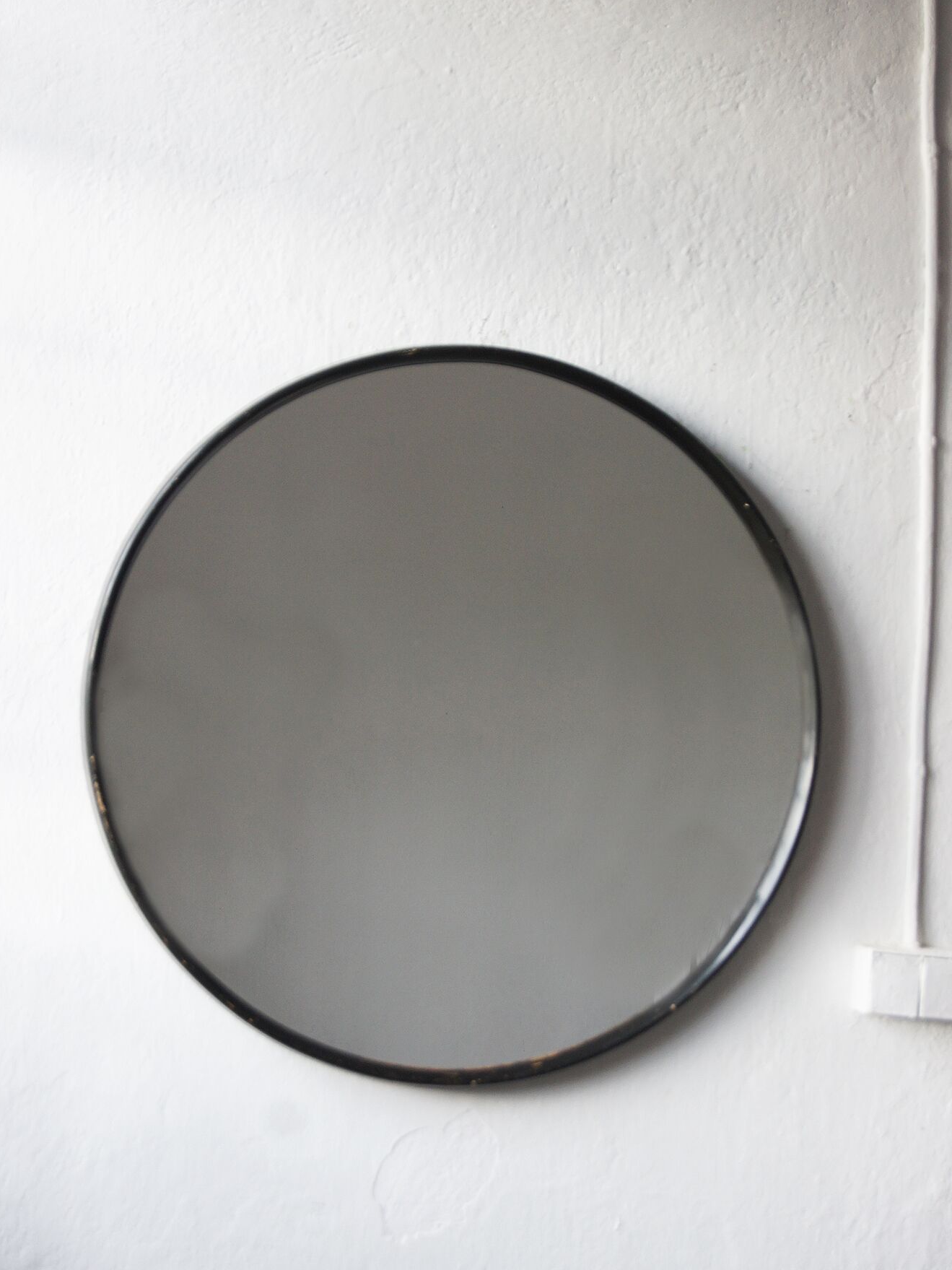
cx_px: 475
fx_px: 3007
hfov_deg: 18.0
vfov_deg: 23.8
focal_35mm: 82
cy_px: 704
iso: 400
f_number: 5.6
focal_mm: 50
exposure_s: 1/50
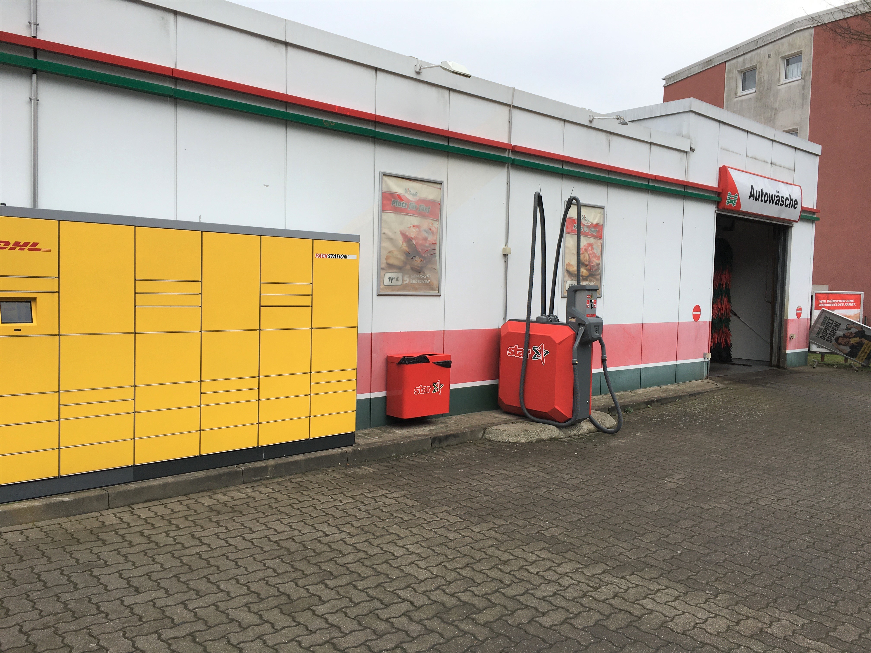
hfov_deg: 61.7
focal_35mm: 29
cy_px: 326
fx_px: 730
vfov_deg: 48.2
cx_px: 436
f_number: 2.2
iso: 25
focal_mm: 4.15
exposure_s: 1/545
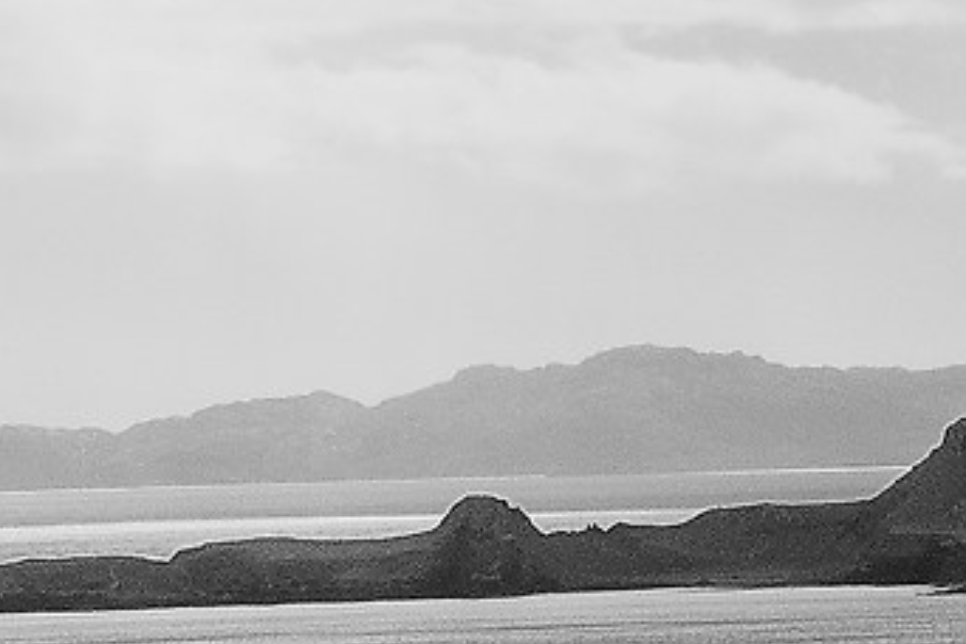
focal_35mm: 316
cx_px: 2596
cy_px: -65
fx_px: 8479
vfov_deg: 4.3
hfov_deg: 6.1
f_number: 11
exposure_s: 1/500
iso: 400
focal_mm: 30
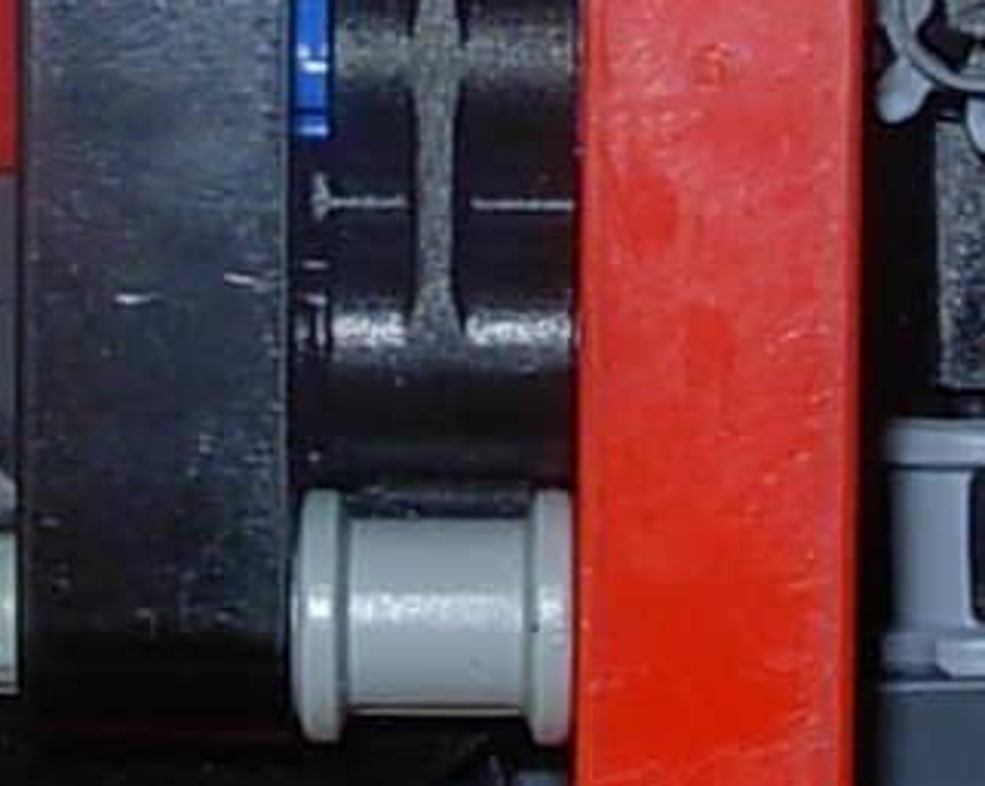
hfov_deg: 8.2
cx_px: 519
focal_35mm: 237
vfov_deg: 6.5
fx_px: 6901
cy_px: -6
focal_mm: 6.3
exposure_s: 1/22.6
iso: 79
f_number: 4.9
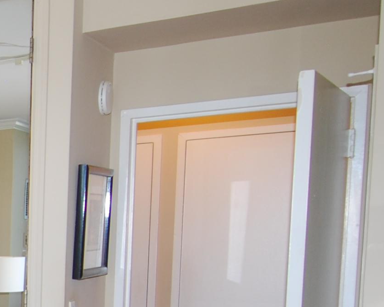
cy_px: 380
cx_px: -295
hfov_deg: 19.0
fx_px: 886
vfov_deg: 18.5
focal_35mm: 78
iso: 200
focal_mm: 12
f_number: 4
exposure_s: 1/60
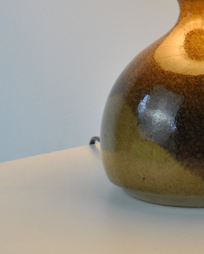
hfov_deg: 14.1
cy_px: 5
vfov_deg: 17.4
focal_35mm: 108
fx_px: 815
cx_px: 185
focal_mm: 24
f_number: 4.5
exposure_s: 1/60
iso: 200
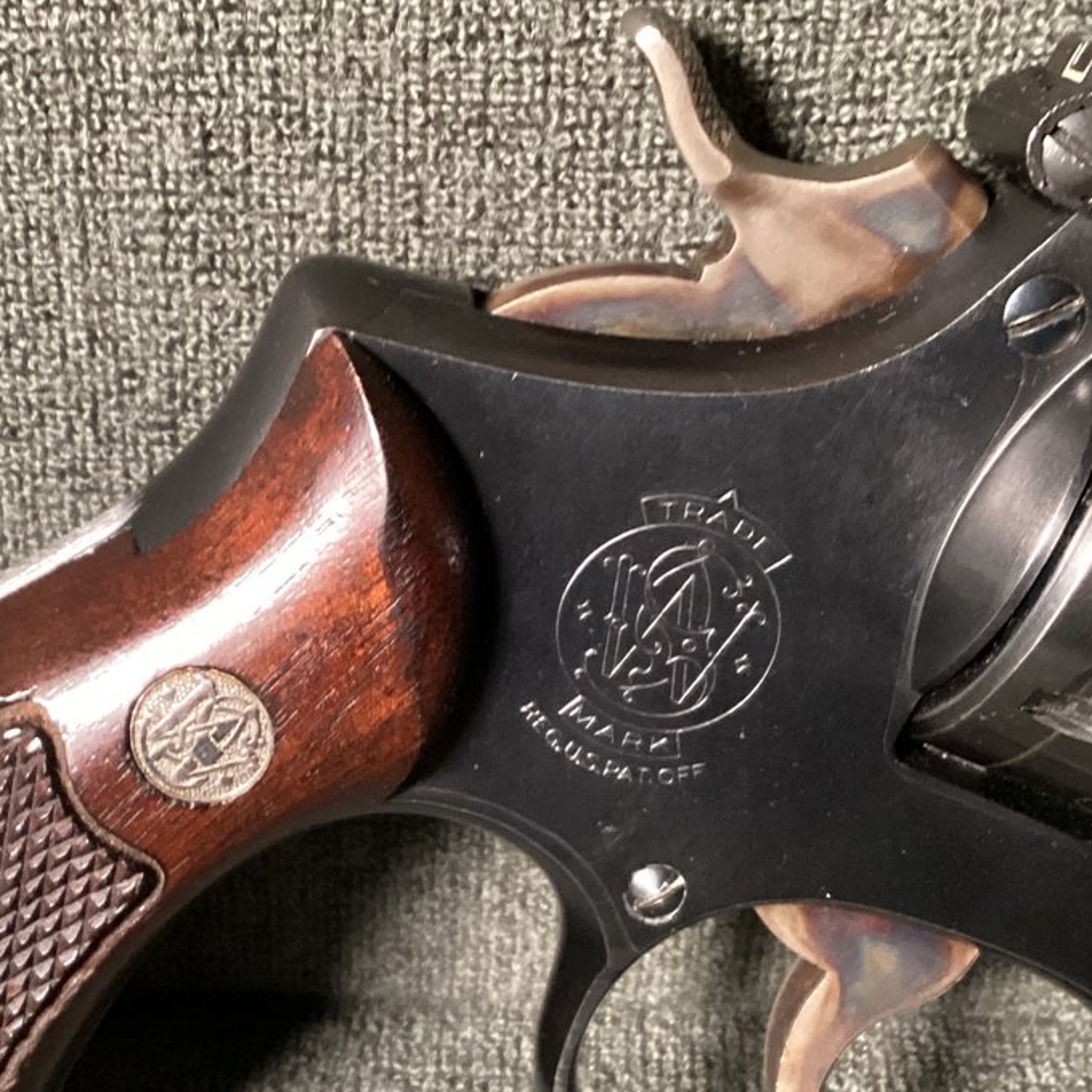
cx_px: 338
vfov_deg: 28.0
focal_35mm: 61
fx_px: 2177
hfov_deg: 27.9
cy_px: 704
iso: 400
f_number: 2.4
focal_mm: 3.3
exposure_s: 1/33
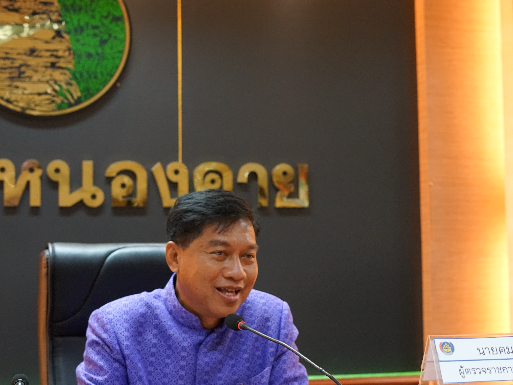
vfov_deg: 22.6
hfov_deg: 29.8
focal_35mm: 65
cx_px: 304
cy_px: 210
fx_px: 963
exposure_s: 1/160
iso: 4000
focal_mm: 50
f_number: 4
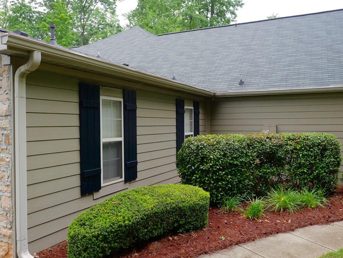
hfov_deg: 61.6
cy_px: 133
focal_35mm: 29
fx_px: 287
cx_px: 176
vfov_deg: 48.3
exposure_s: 1/60
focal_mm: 12
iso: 250
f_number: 2.8
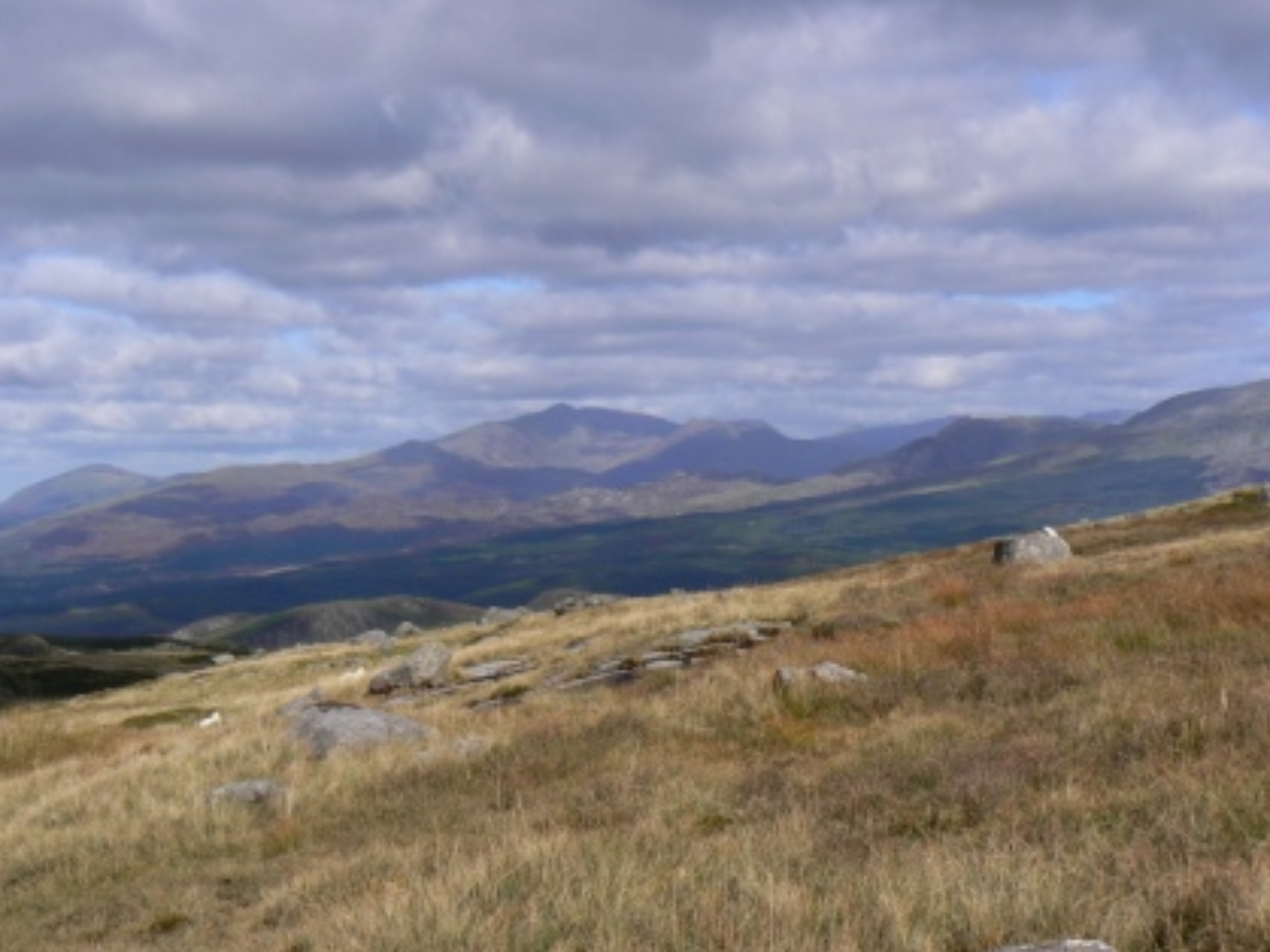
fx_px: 2421
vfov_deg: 22.2
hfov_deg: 29.4
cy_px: 482
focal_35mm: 66
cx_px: 627
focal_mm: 10.7
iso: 80
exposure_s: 1/500
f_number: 8
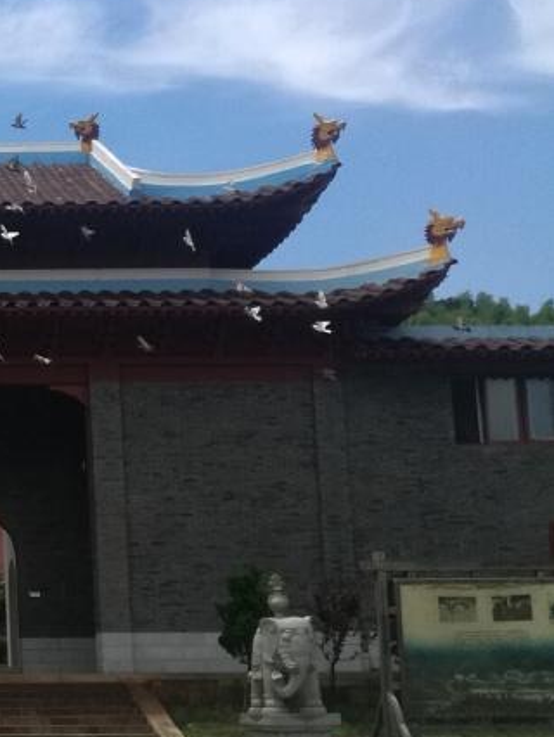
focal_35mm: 76
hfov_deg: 17.8
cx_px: -223
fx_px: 1620
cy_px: 403
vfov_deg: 25.6
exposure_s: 1/1429
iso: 50
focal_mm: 4.04
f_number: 2
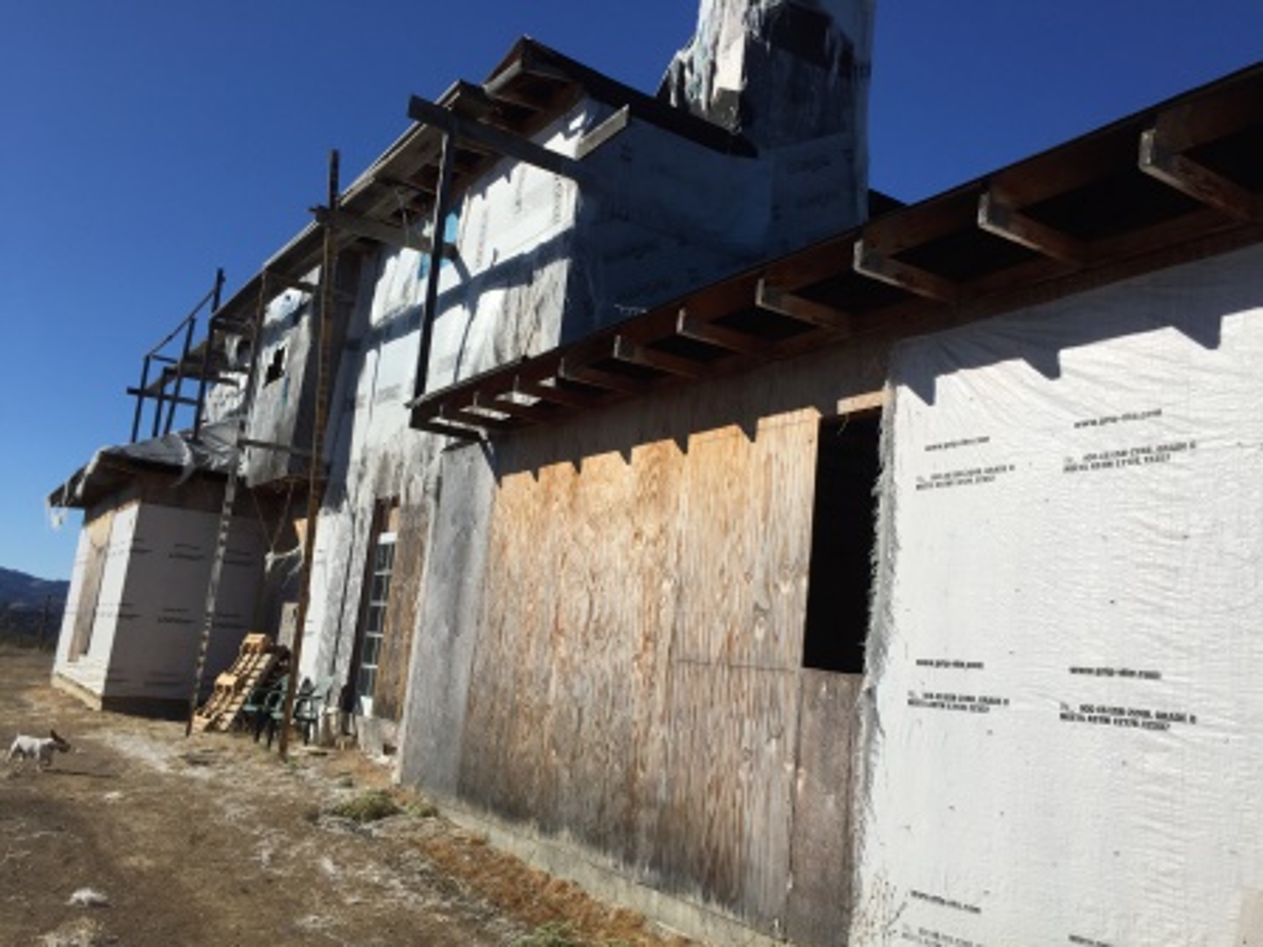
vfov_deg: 48.2
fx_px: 1058
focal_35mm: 29
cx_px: 632
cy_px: 474
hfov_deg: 61.7
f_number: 2.2
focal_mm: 4.15
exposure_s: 1/4405
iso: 32
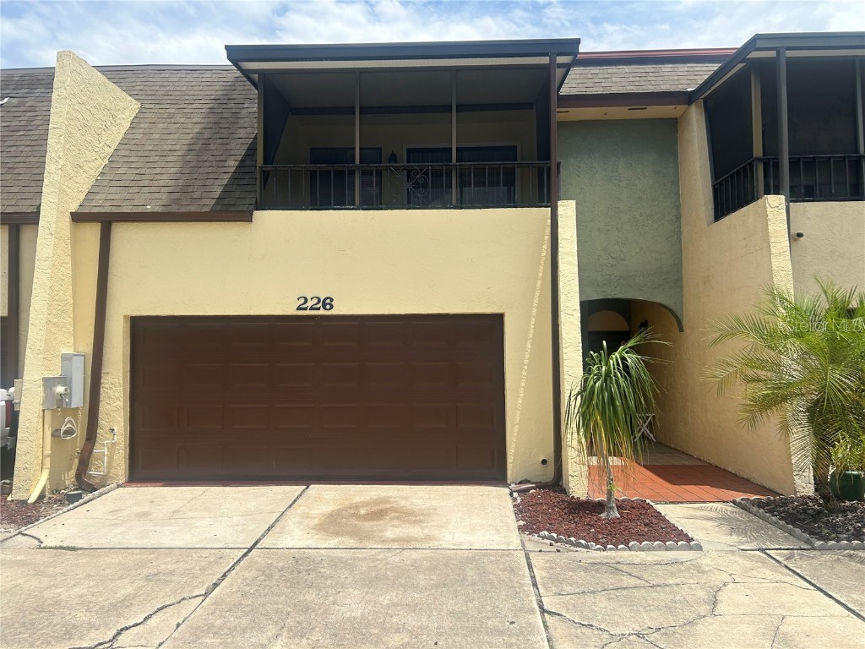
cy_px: 324
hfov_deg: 67.3
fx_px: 650
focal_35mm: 26
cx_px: 432
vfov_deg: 53.1
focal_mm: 5.7
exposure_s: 1/4831
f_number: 1.5
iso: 50
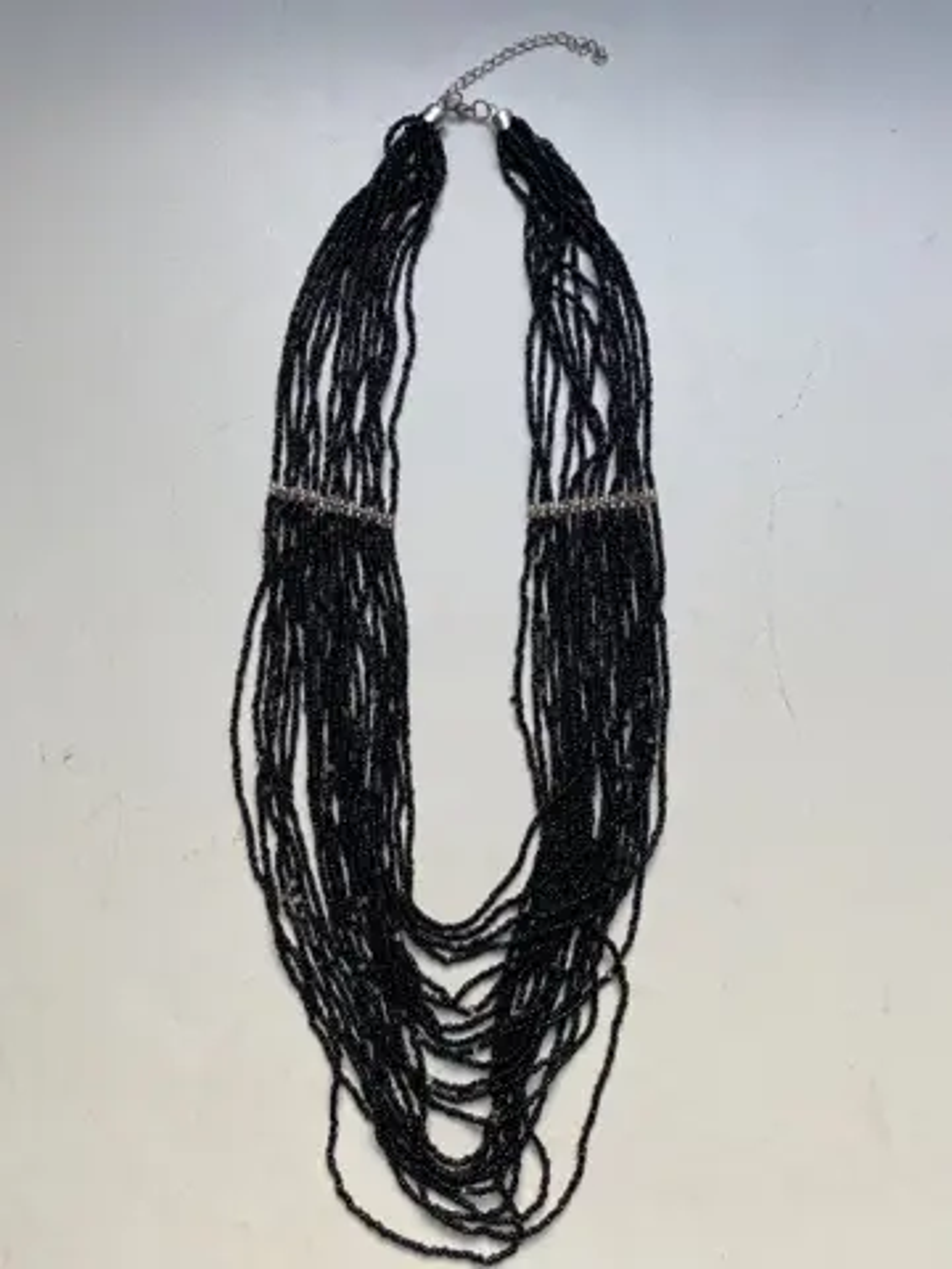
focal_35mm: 26
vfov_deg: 67.3
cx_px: 476
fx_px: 953
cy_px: 634
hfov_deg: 53.1
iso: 32
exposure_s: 1/224
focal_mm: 4.25
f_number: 1.8
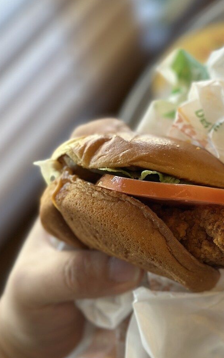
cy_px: 142
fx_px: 654
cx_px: 156
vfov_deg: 30.5
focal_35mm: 67
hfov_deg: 19.4
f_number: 1.78
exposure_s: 1/142
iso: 125
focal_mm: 6.86
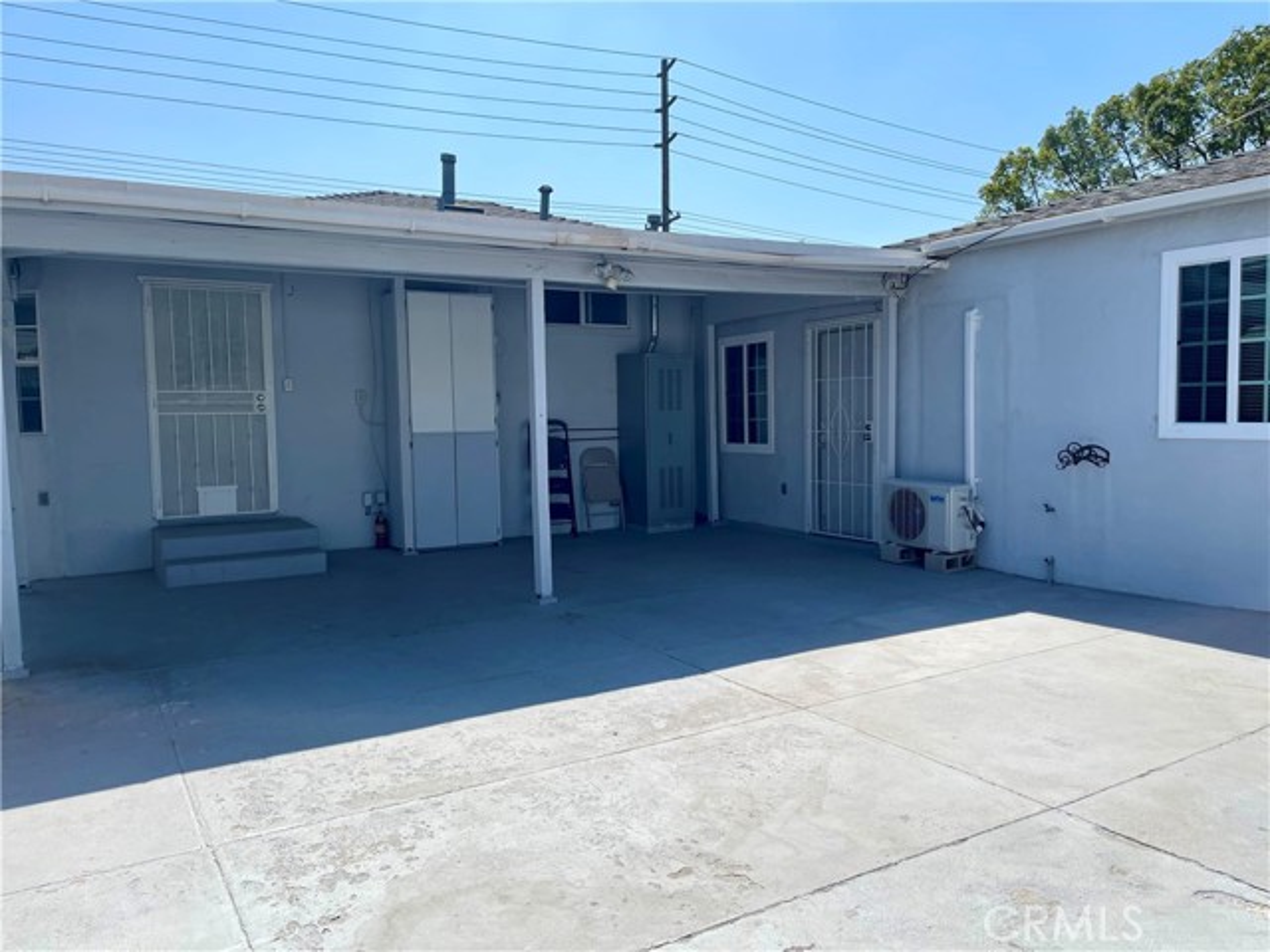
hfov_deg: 69.4
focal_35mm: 25
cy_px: 476
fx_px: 917
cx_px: 635
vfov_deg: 54.9
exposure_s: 1/4202
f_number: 1.6
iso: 32
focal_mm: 5.1
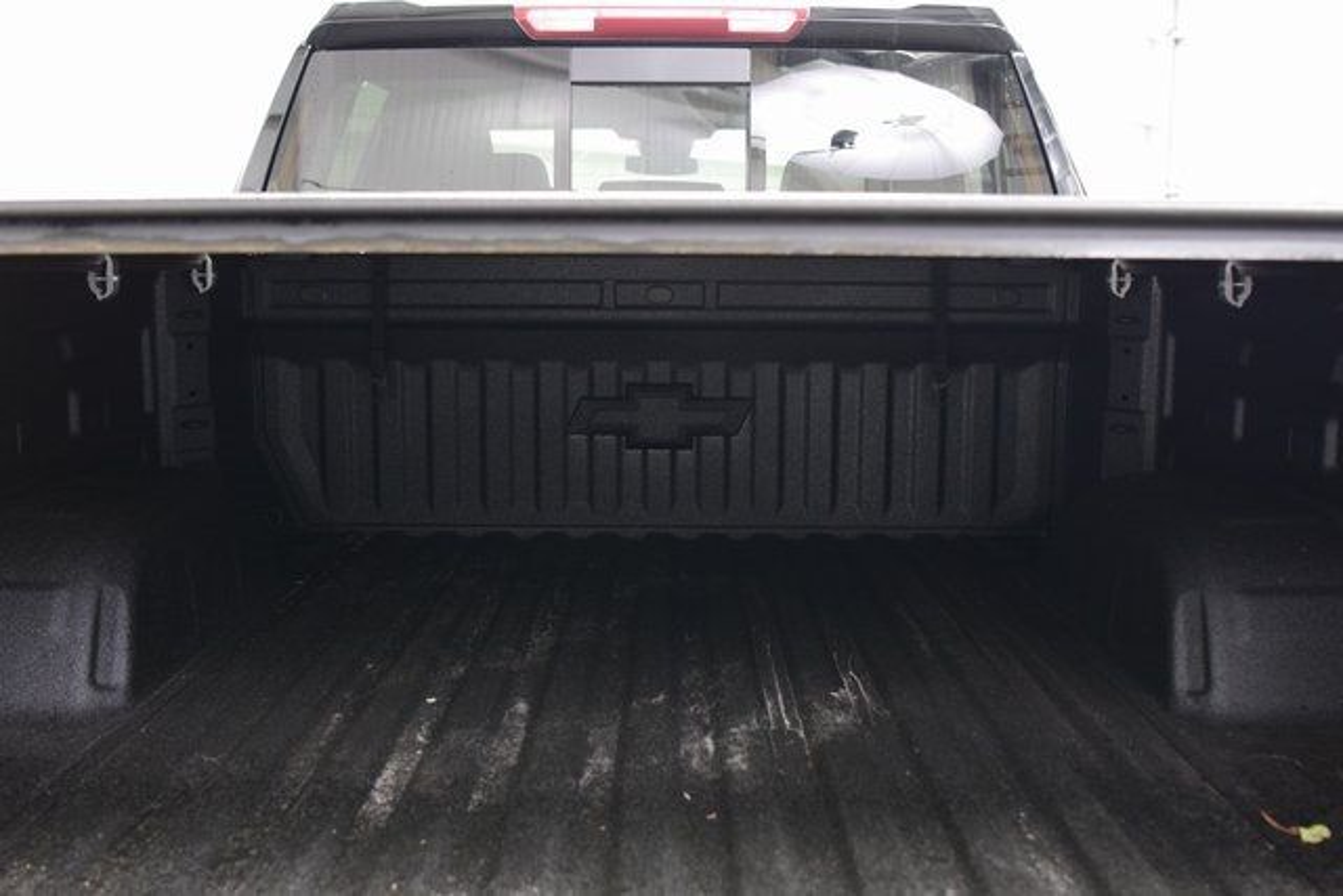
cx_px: 672
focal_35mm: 36
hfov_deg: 53.1
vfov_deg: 36.9
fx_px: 1343
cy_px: 448
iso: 1600
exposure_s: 1/15
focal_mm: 24
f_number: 3.2
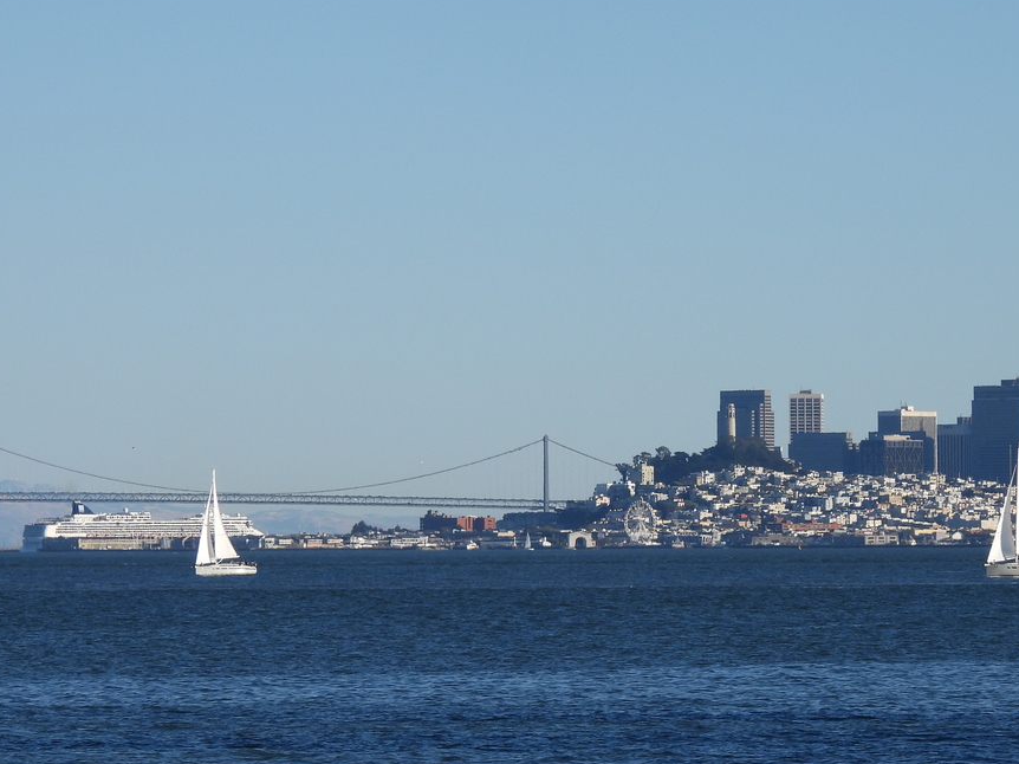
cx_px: 520
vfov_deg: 5.0
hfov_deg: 6.7
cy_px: 474
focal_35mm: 297
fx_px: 8740
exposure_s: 1/1000
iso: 100
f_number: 4.5
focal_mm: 35.7
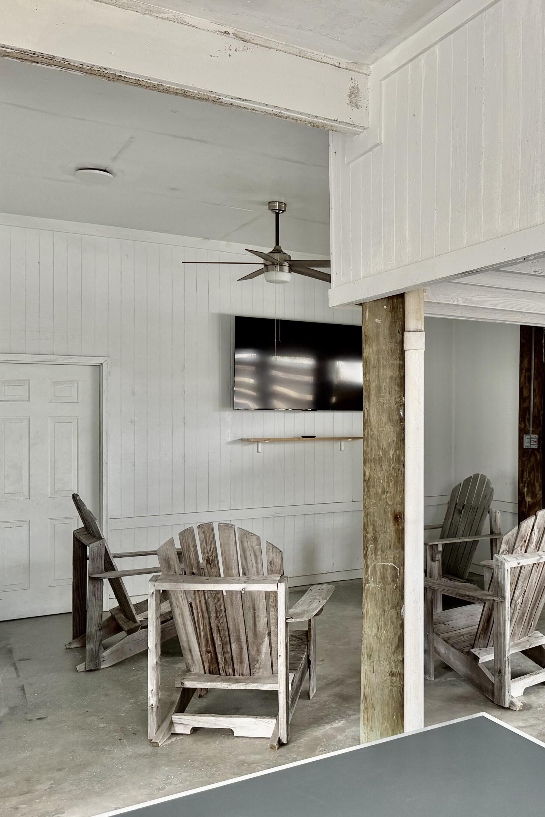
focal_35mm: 34
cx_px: 425
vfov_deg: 55.8
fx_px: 772
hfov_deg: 37.7
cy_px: 409
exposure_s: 1/203
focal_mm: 6.76
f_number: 1.78
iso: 125
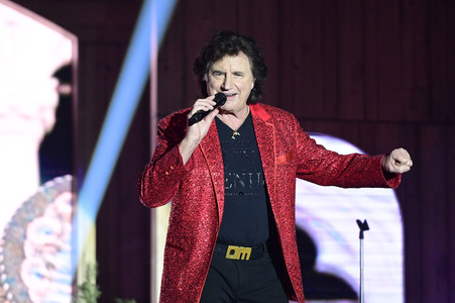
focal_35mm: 200
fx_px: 2526
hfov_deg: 10.3
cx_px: 228
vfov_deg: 6.9
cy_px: 152
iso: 5000
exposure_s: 1/400
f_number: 2.8
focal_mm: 200
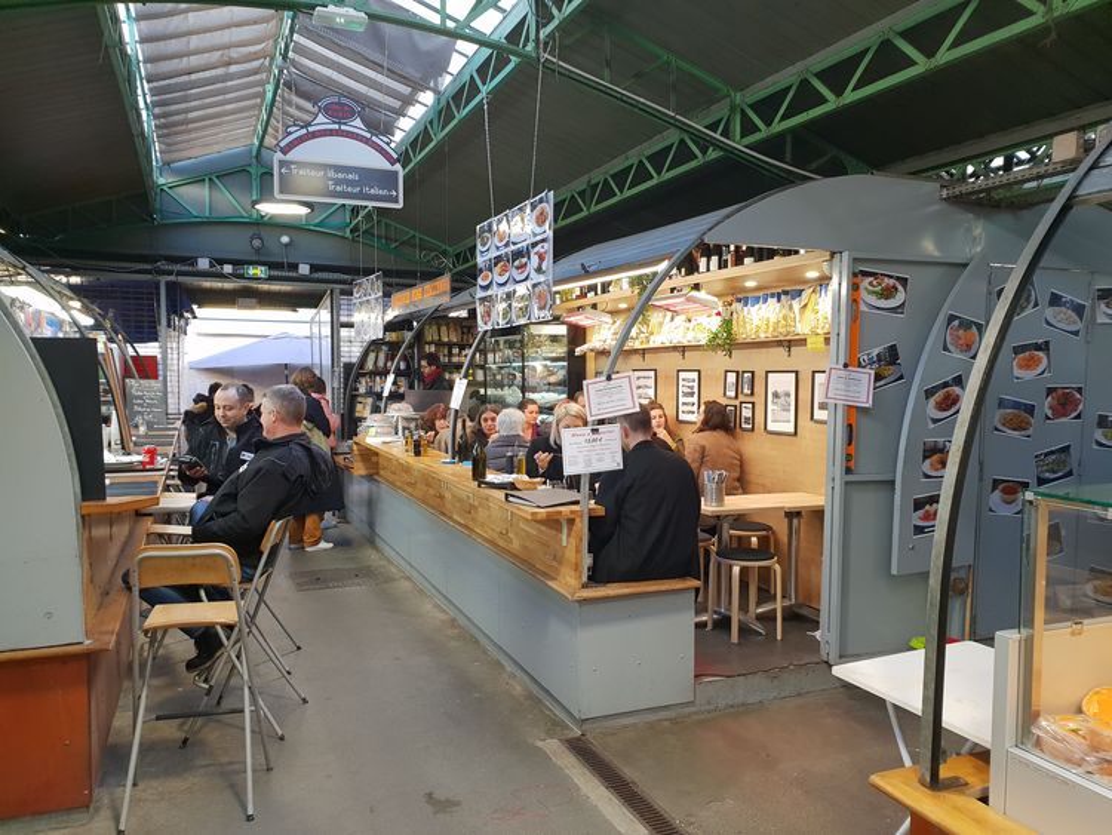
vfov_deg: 53.1
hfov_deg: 67.3
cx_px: 556
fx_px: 835
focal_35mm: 26
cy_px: 418
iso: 160
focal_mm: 4.3
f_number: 2.4
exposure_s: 1/50
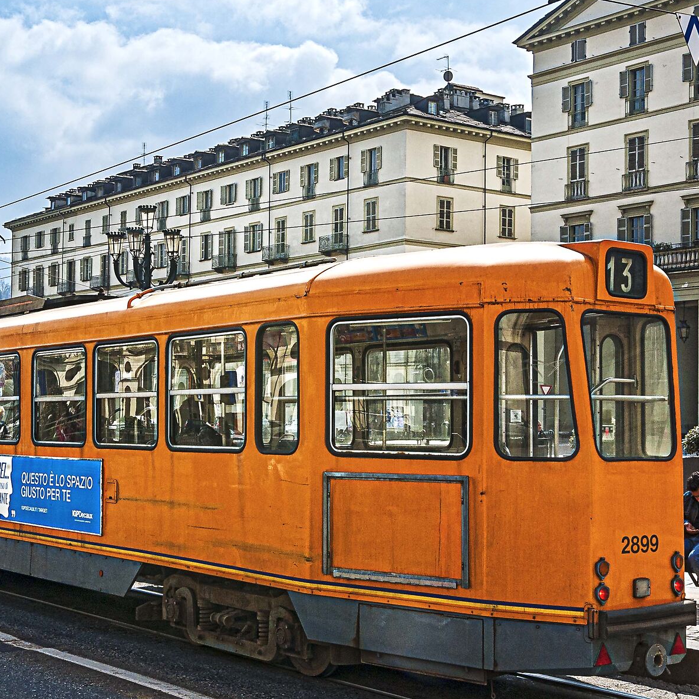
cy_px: 351
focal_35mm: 55
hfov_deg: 31.0
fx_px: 1257
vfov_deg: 31.1
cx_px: 279
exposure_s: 1/200
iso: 400
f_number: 18
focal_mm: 32
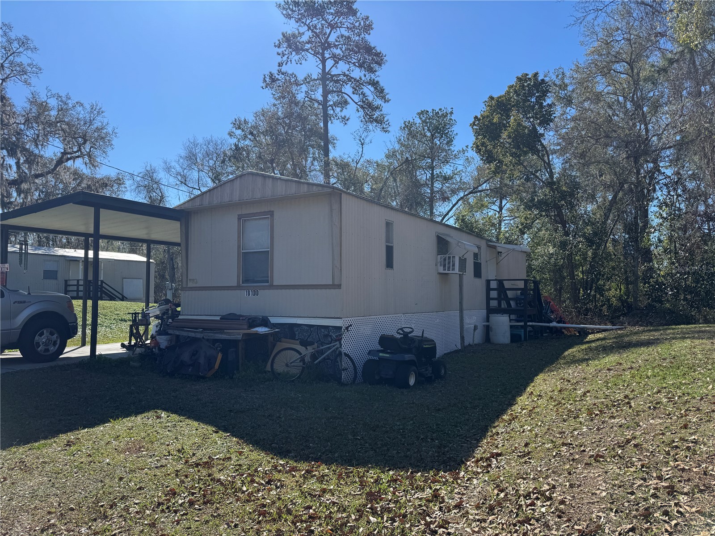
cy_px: 268
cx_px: 358
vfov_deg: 56.8
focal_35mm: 24
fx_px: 496
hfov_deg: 71.6
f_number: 1.78
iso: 80
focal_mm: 6.76
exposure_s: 1/3597
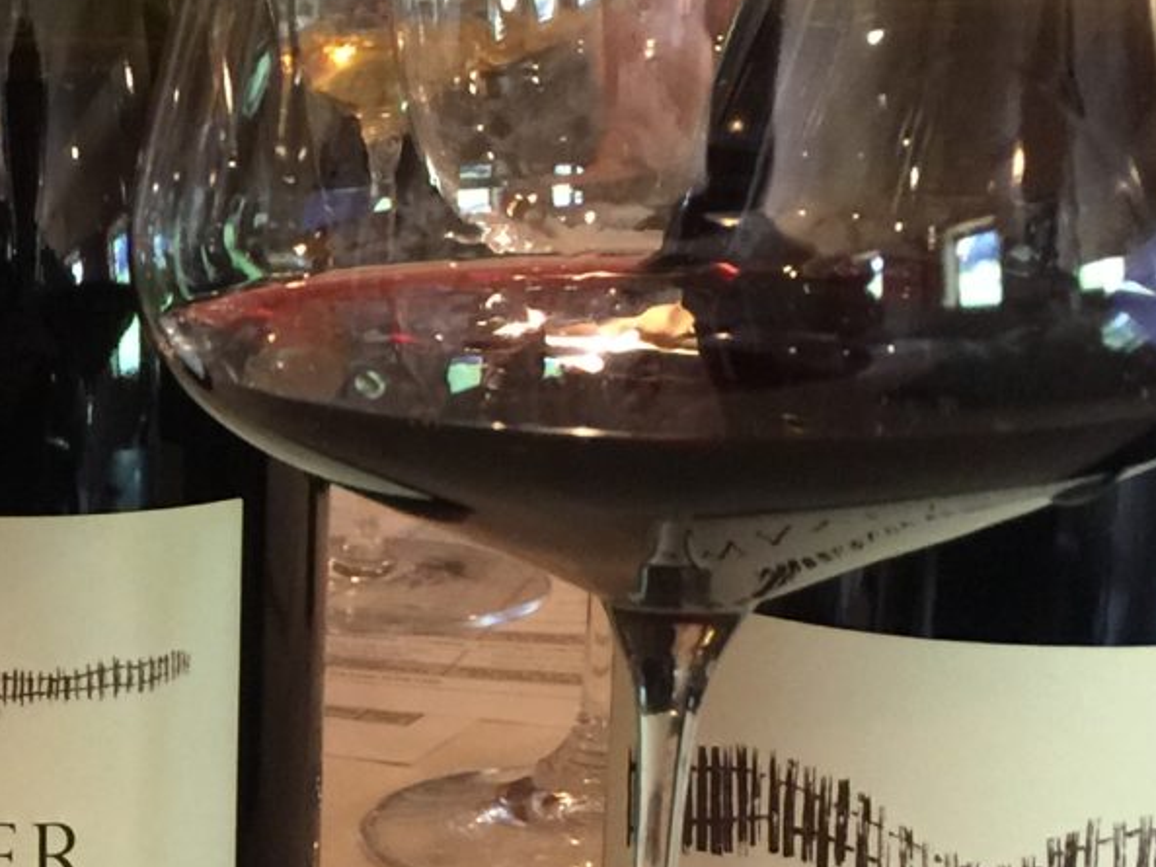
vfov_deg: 14.7
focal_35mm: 99
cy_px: 824
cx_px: -312
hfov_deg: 18.5
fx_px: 3307
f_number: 2.2
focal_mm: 4.15
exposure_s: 1/15
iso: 100
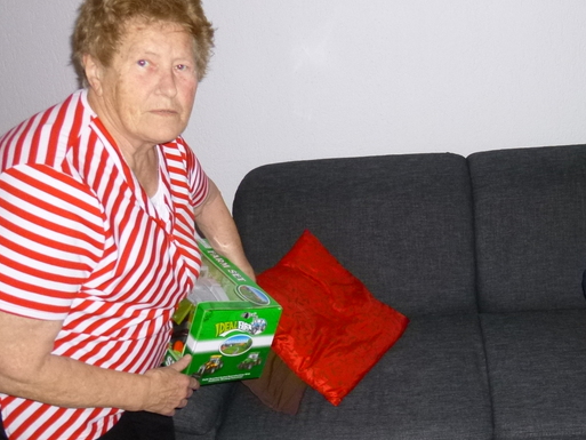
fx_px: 660
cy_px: 231
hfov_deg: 46.0
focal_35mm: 39
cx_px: 448
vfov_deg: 36.8
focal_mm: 4.5
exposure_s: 1/60
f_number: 3.1
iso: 250
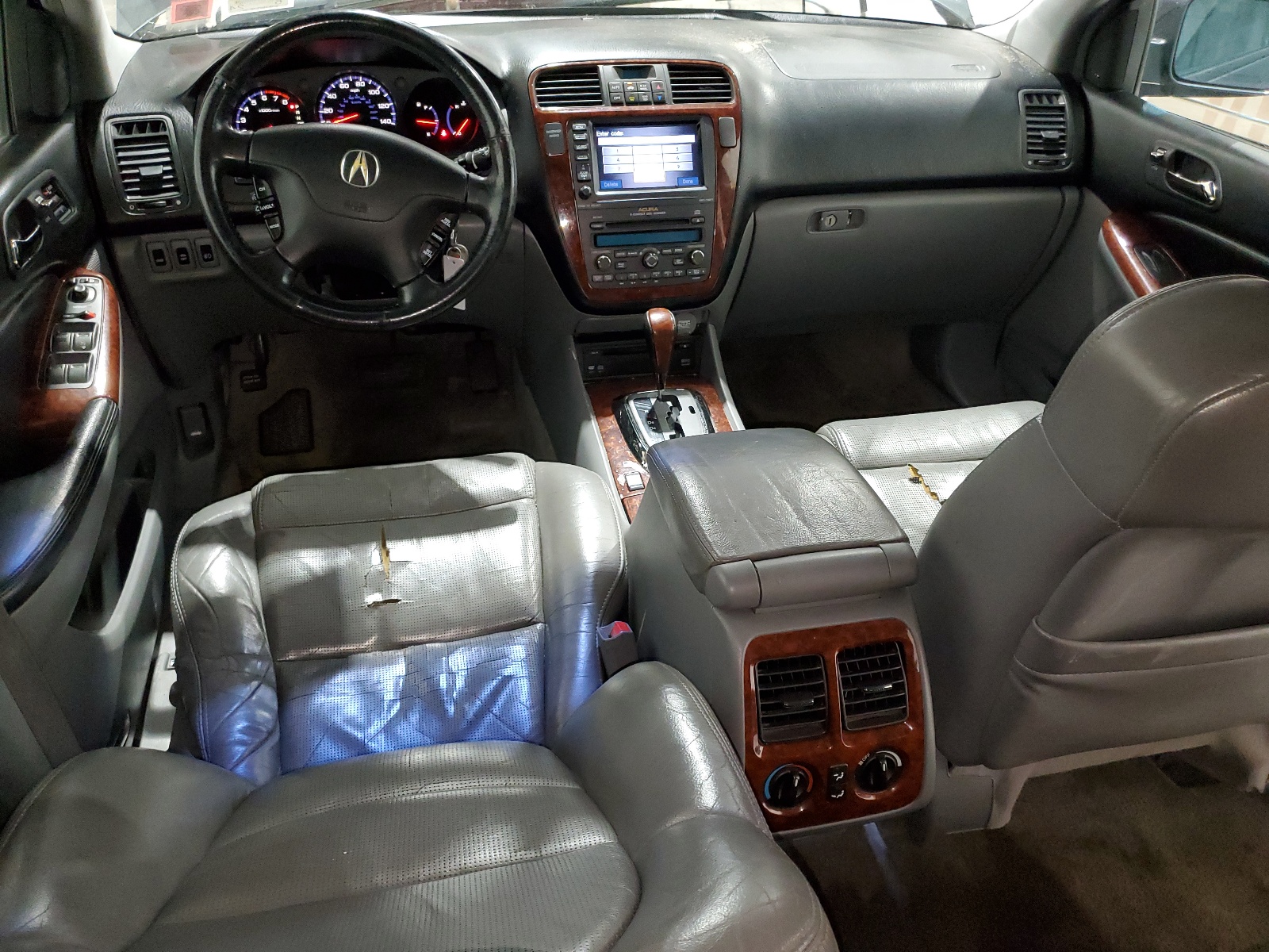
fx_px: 953
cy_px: 476
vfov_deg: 53.1
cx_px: 634
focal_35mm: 26
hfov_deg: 67.3
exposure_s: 1/60.2
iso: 398
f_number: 1.5
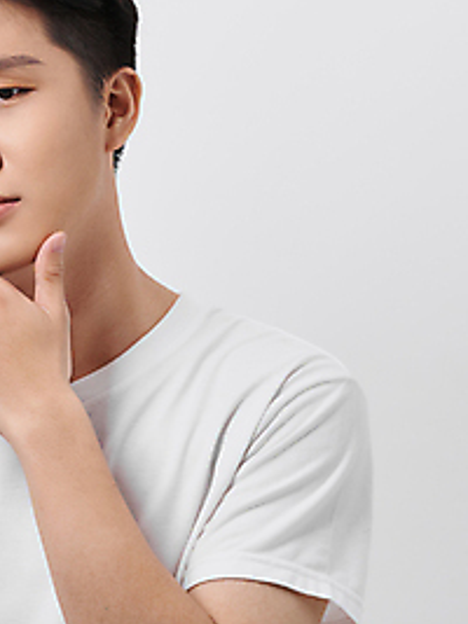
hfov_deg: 4.7
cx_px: 9
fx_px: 5647
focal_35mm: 313
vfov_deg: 6.3
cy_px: 294
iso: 200
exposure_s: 1/160
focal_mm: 145
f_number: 6.3
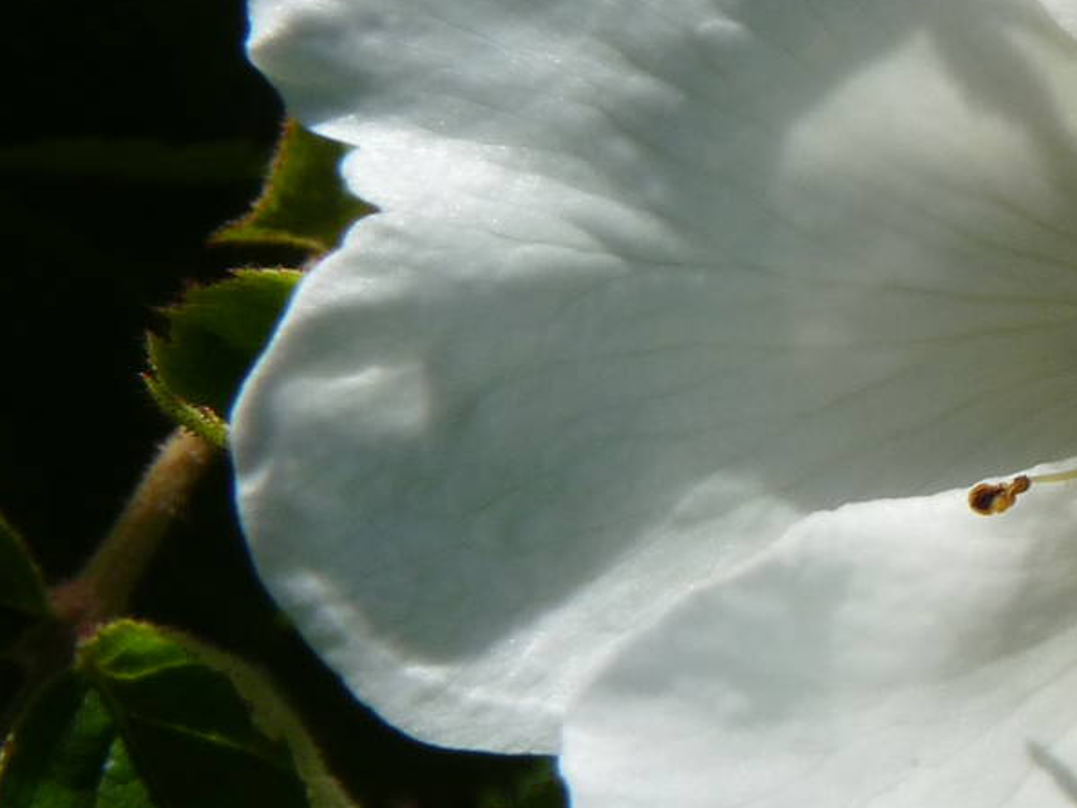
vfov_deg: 9.6
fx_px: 4822
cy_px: 205
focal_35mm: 155
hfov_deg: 12.1
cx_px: 1635
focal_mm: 8.5
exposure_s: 1/500
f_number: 7.1
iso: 100
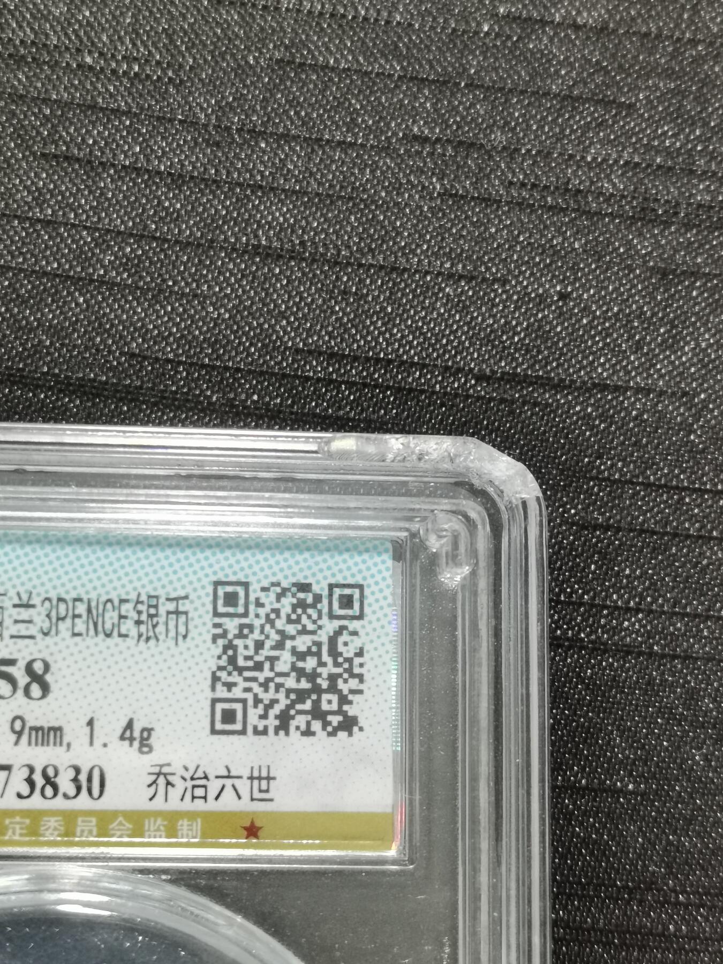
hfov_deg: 21.3
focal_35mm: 69
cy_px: 482
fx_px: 1922
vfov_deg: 28.2
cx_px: 362
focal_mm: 5.58
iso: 160
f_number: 1.8
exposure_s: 1/100
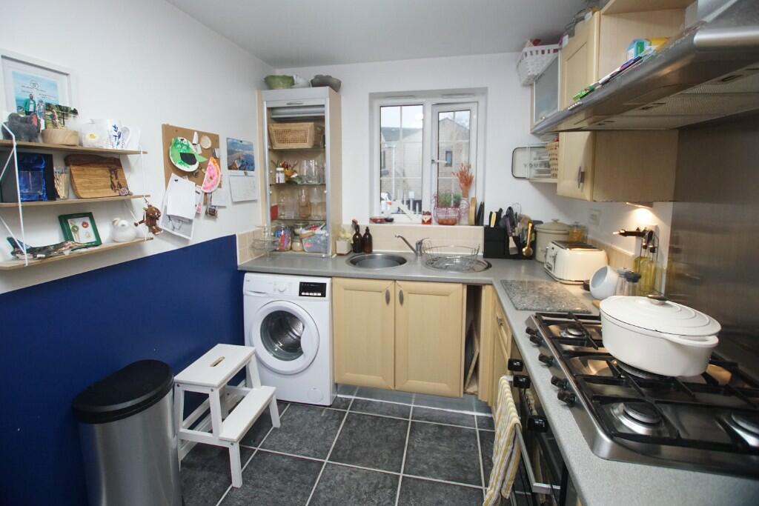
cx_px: 380
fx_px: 316
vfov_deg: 77.3
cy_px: 253
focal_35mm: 15
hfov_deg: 100.4
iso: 1600
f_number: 3.5
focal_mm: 10
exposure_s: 1/160
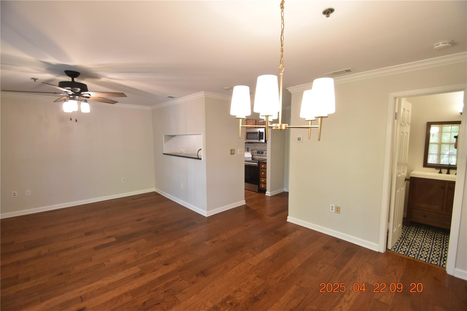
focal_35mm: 15
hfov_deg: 100.4
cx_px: 234
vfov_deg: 77.3
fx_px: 195
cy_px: 156
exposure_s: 1/30
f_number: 4
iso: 800
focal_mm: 10
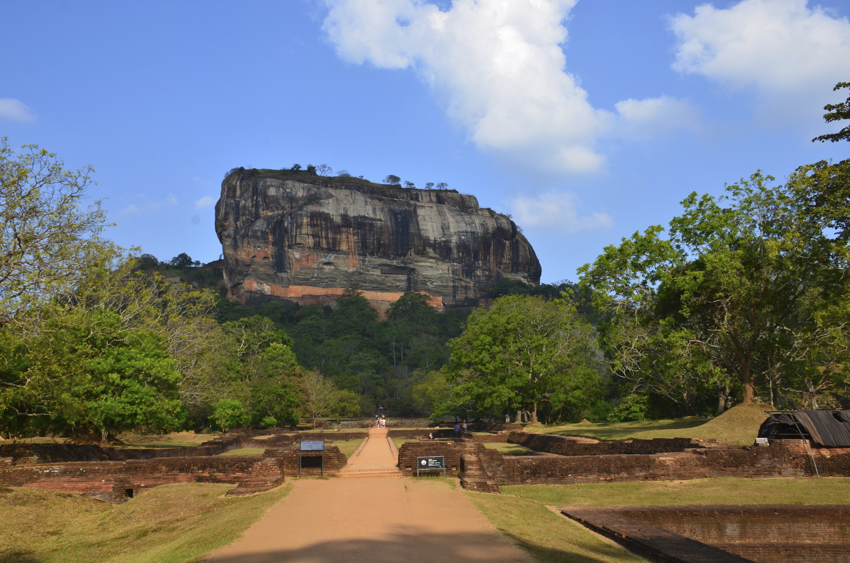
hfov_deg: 51.4
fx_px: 884
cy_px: 282
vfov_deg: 35.3
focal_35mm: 38
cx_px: 425
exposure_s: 1/125
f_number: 11
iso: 110
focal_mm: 25
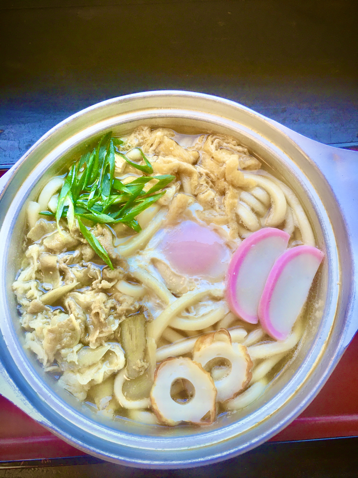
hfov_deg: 48.2
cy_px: 239
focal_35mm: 29
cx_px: 179
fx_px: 400
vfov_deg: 61.7
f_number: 2.2
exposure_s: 1/40
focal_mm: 4.15
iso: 25
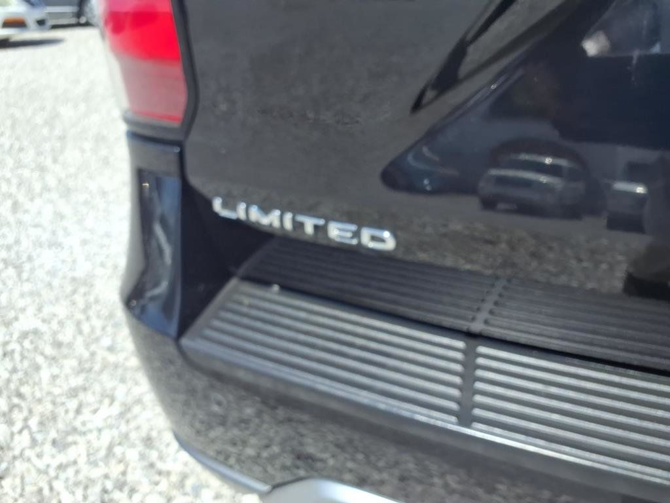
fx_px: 523
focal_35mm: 27
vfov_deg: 51.4
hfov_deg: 65.3
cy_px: 252
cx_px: 335
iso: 40
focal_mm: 3.58
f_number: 1.9
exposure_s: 1/1111
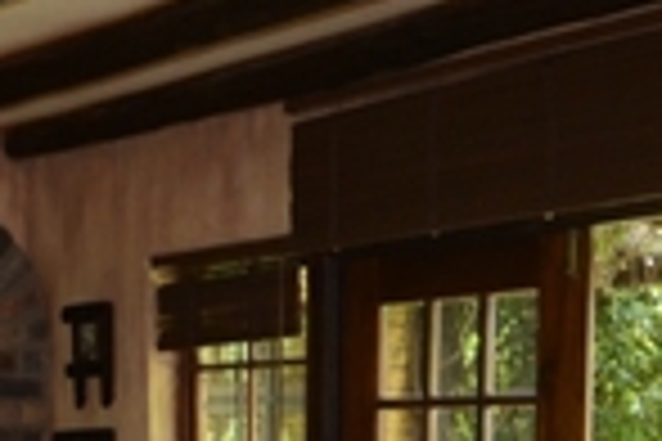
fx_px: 1585
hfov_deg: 21.7
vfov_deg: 15.2
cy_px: 558
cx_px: -153
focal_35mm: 86
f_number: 4.8
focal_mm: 13
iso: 560
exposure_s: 1/60
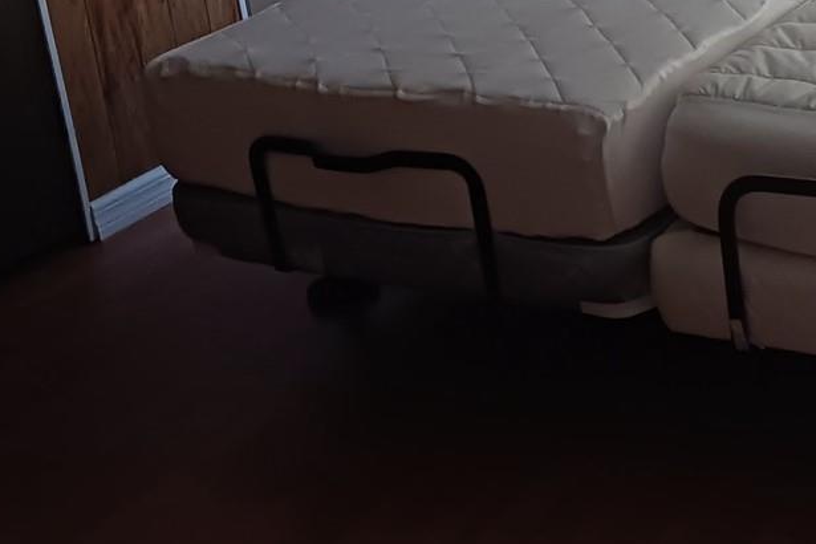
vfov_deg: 17.8
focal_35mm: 73
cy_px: -107
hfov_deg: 25.8
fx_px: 1655
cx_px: 880
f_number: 1.8
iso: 400
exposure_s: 1/25
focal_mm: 4
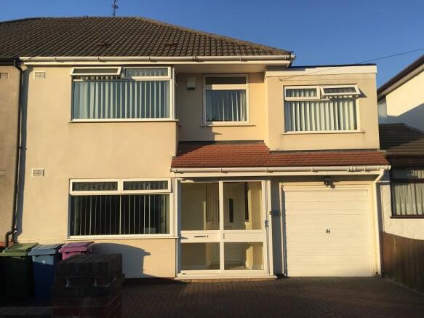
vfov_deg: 48.2
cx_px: 212
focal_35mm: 29
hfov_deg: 61.7
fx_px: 355
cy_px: 159
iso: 25
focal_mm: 4.15
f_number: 2.2
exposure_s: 1/1166
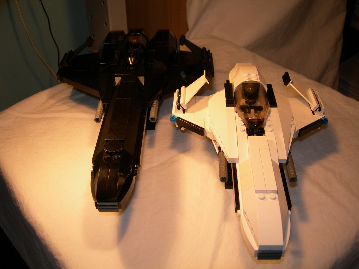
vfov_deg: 37.7
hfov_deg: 49.0
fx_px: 394
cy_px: 134
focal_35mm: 38
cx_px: 180
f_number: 2.8
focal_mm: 7.8
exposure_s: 1/90
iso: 50
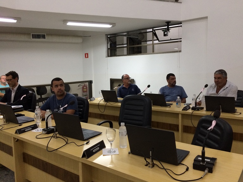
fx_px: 204
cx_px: 122
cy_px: 91
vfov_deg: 48.2
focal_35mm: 29
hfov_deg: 61.7
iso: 125
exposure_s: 1/30
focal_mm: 4.15
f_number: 2.2
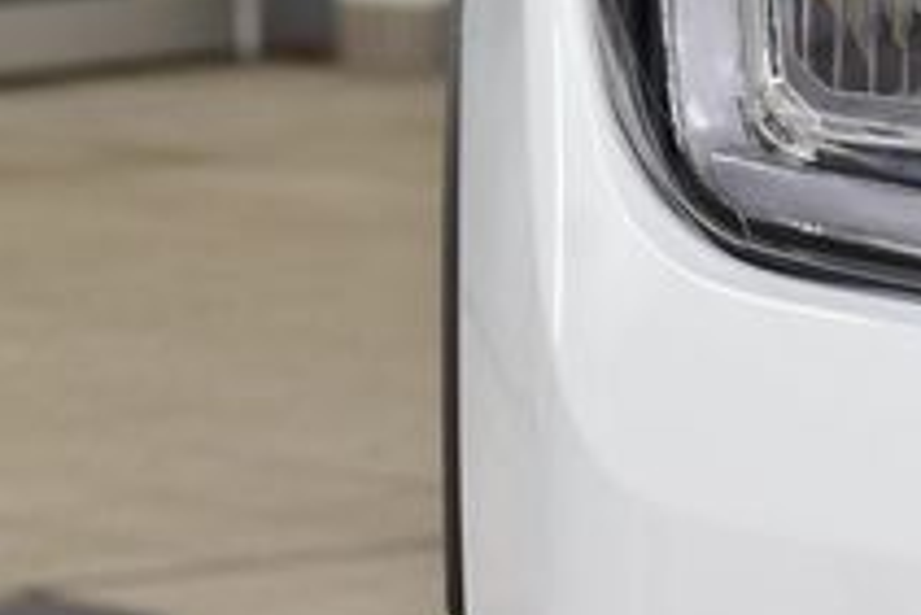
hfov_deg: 6.4
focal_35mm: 319
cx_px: 1113
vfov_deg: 4.3
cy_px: -207
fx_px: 8166
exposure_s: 1/30
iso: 900
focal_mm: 70
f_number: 7.1
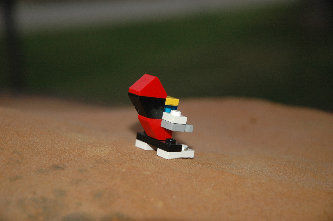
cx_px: 166
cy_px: 110
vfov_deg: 13.0
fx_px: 970
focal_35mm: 105
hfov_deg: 19.5
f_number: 4.5
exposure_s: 1/60
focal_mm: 70
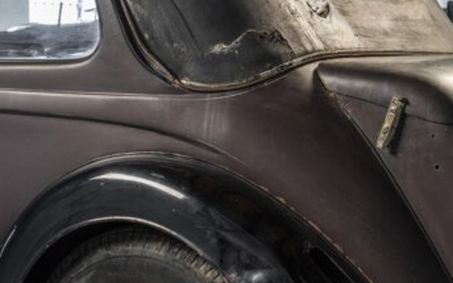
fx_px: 1543
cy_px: 233
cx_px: 277
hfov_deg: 16.7
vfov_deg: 10.4
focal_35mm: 125
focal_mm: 55
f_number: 11
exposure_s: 5
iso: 100
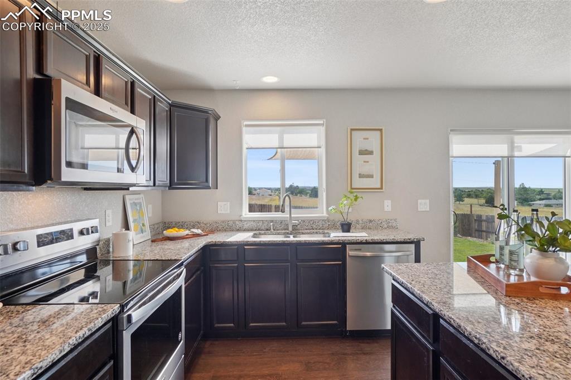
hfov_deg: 90.0
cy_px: 190
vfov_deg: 67.3
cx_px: 286
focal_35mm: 18
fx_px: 285
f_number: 8
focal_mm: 12
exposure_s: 1/30
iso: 400
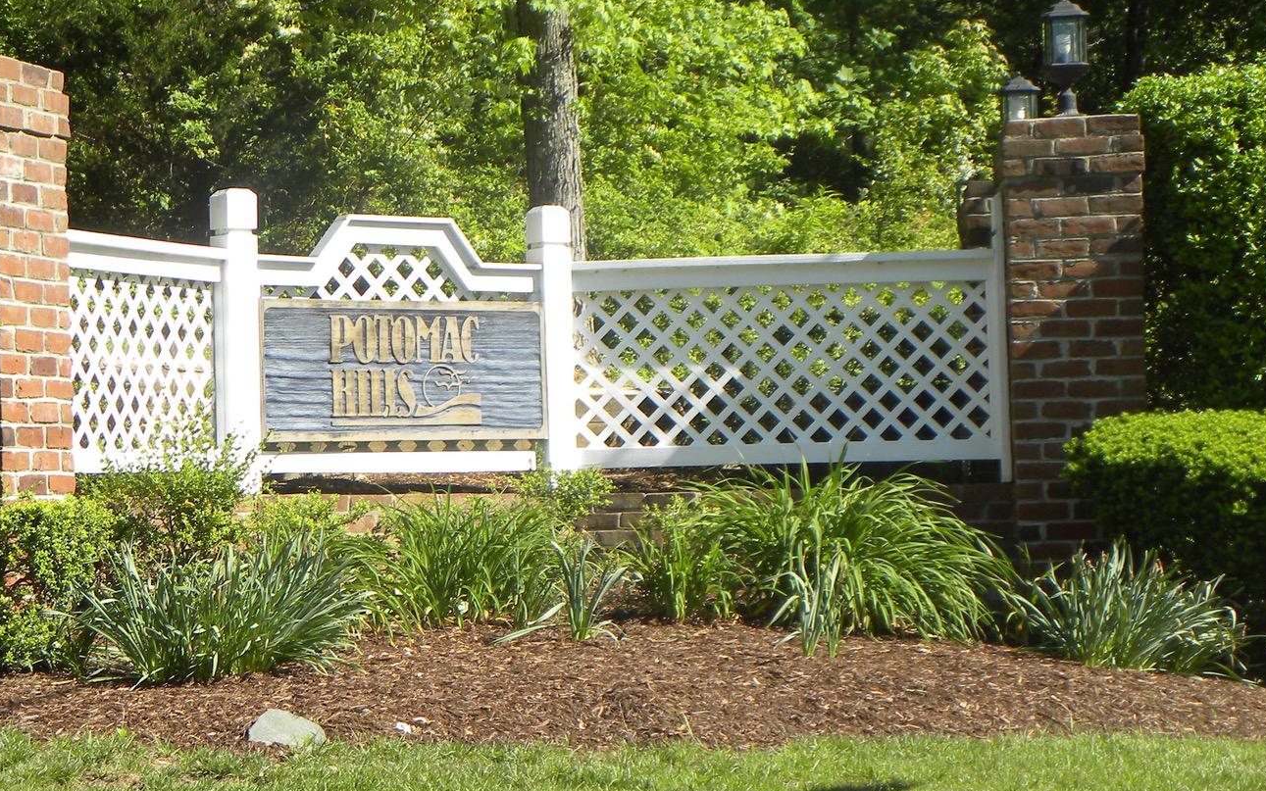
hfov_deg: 18.8
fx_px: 3830
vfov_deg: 11.8
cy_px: 343
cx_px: 511
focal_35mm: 111
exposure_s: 1/362
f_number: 3.5
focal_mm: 11.8
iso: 64
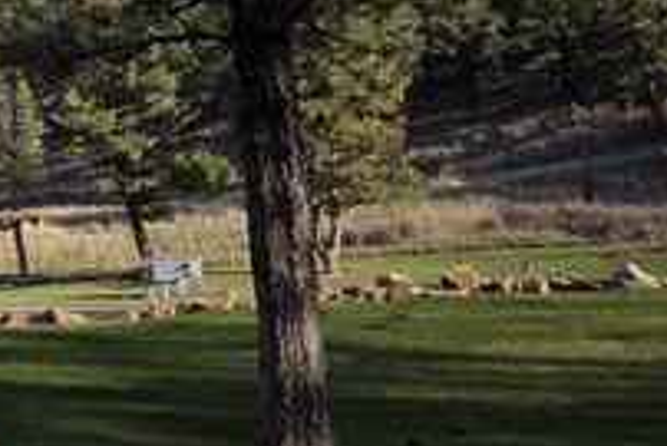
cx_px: -314
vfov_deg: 19.2
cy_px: 159
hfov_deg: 23.3
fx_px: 1316
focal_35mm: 71
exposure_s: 1/3160
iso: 80
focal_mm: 6.3
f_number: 1.7
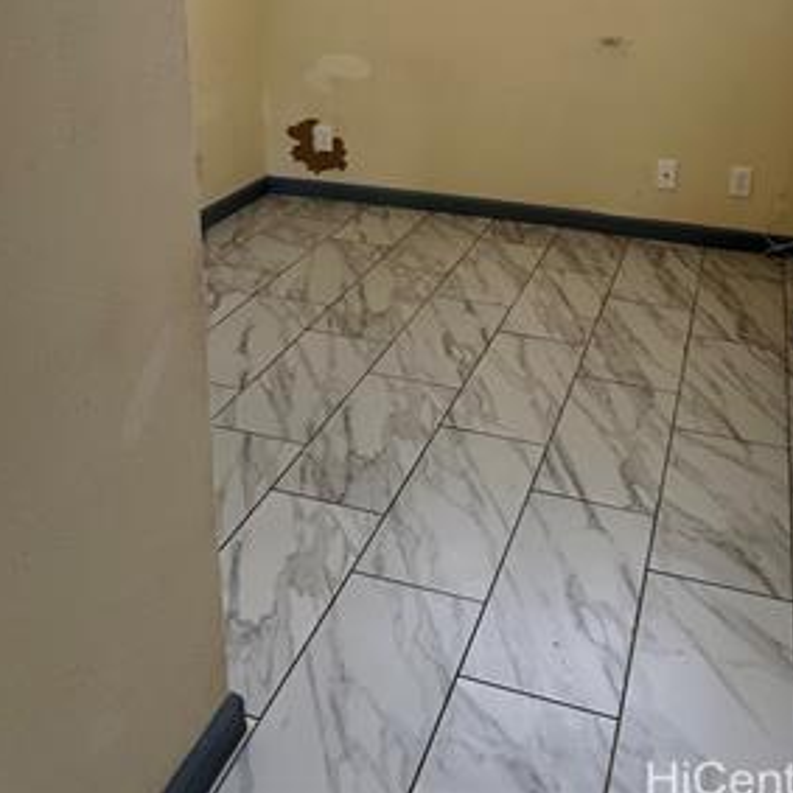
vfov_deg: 43.3
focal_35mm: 36
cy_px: 126
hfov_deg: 45.9
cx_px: 446
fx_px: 933
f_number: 1.78
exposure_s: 1/60
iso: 200
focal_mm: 6.86
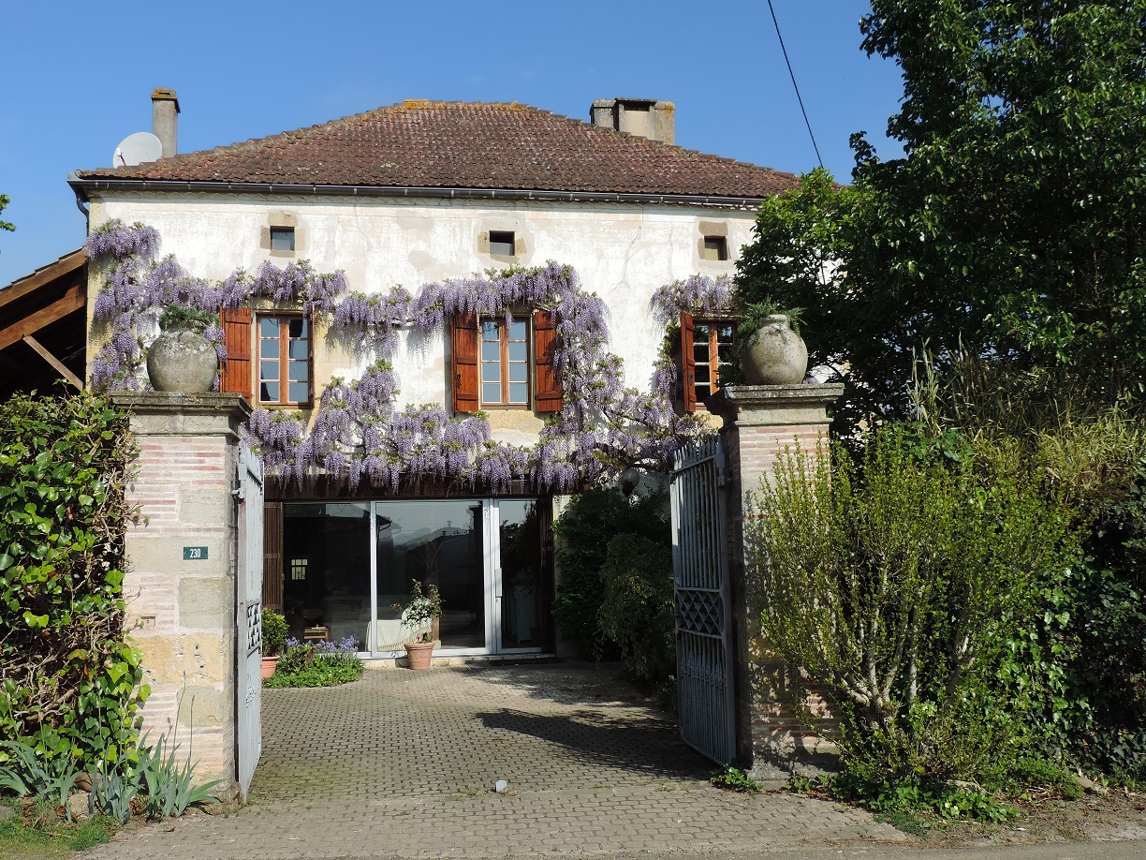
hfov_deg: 52.6
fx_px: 1159
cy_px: 430
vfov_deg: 40.7
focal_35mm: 35
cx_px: 573
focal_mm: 6.2
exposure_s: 1/1250
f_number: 3.3
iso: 80
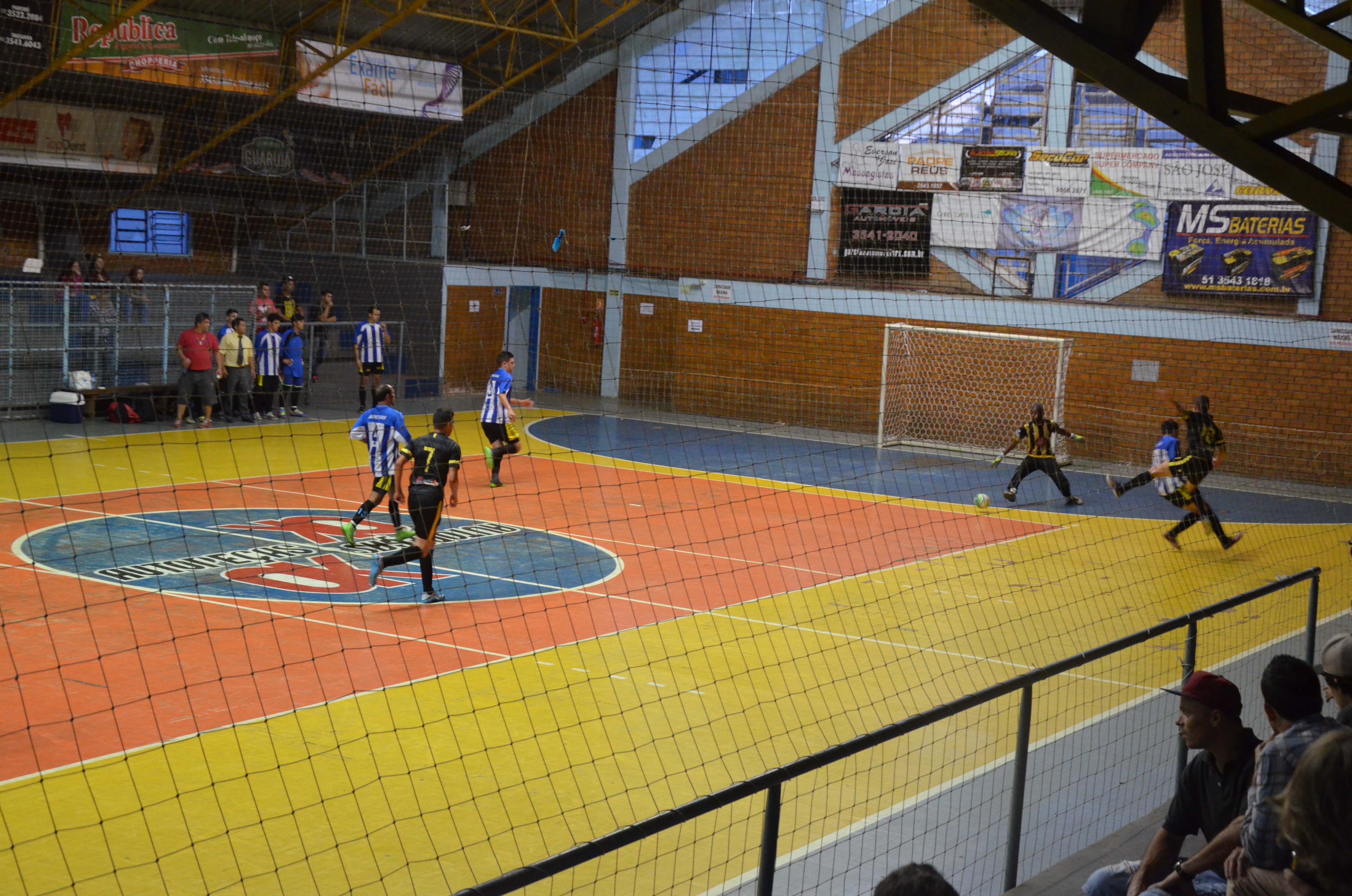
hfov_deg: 35.1
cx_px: 676
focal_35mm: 57
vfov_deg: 23.7
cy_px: 448
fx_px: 2136
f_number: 4.5
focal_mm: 38
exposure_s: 1/100
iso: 2500
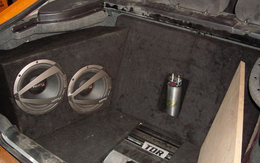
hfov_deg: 48.2
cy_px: 94
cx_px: 130
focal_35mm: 41
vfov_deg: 31.2
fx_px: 290
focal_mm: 6.3
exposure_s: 1/45
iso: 120
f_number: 2.8
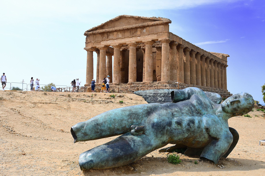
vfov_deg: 34.2
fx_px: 287
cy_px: 88
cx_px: 132
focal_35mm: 39
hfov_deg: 49.6
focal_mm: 26
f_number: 9
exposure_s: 1/200
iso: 100
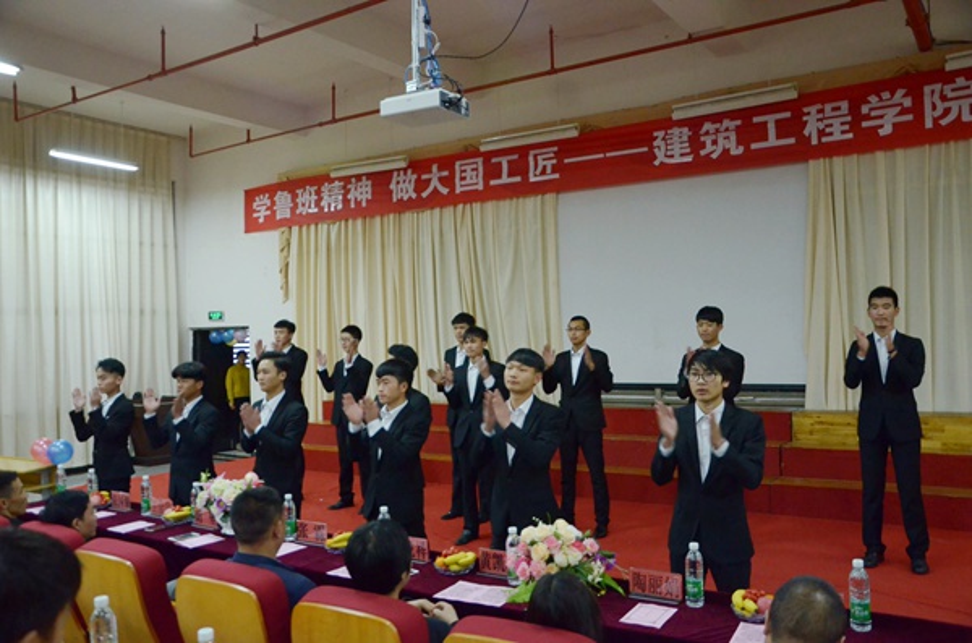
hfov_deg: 59.6
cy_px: 322
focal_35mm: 32
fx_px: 848
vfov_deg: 41.5
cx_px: 486
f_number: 3.8
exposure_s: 1/60
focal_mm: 21
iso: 2500
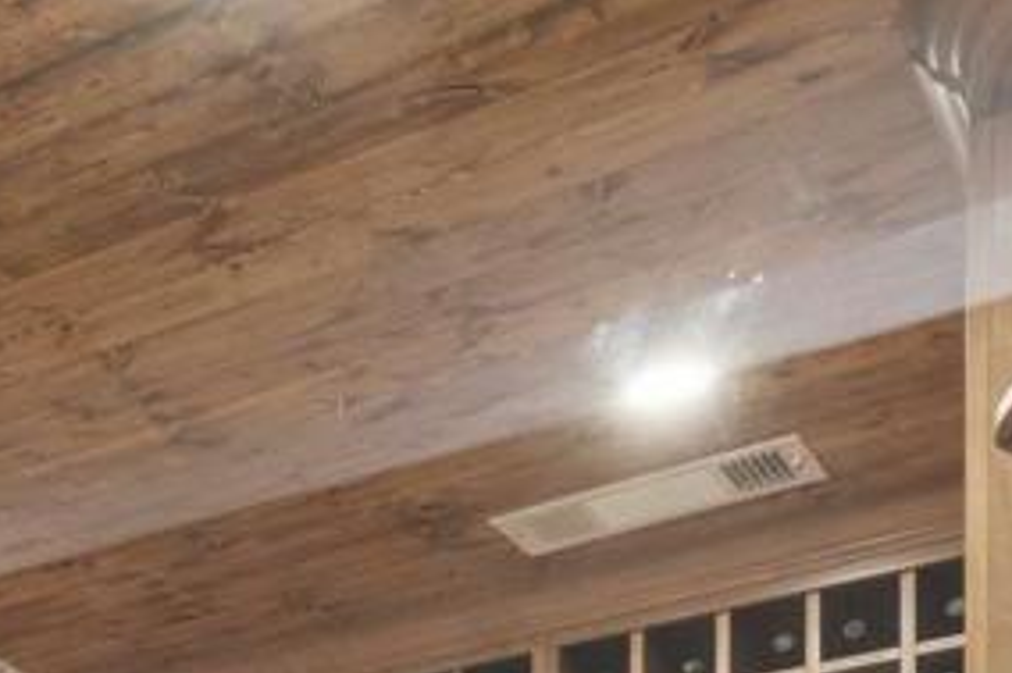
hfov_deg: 20.2
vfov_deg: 14.4
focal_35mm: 76
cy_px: 1417
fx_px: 2135
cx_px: -748
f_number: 8
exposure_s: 1/30
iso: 640
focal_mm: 18
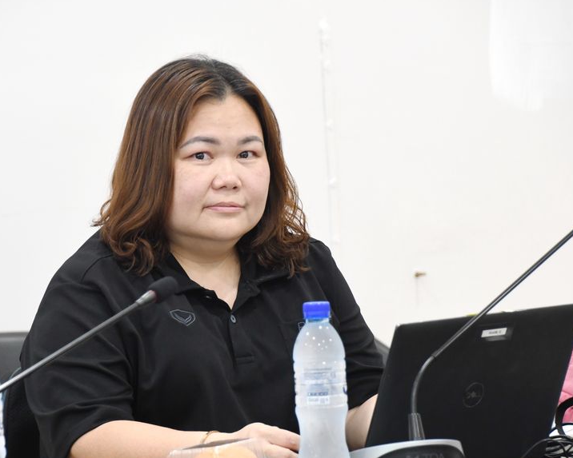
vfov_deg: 5.7
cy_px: 269
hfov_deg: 7.1
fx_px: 4596
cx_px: 251
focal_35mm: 271
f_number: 6
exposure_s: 1/30
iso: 1600
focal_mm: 135
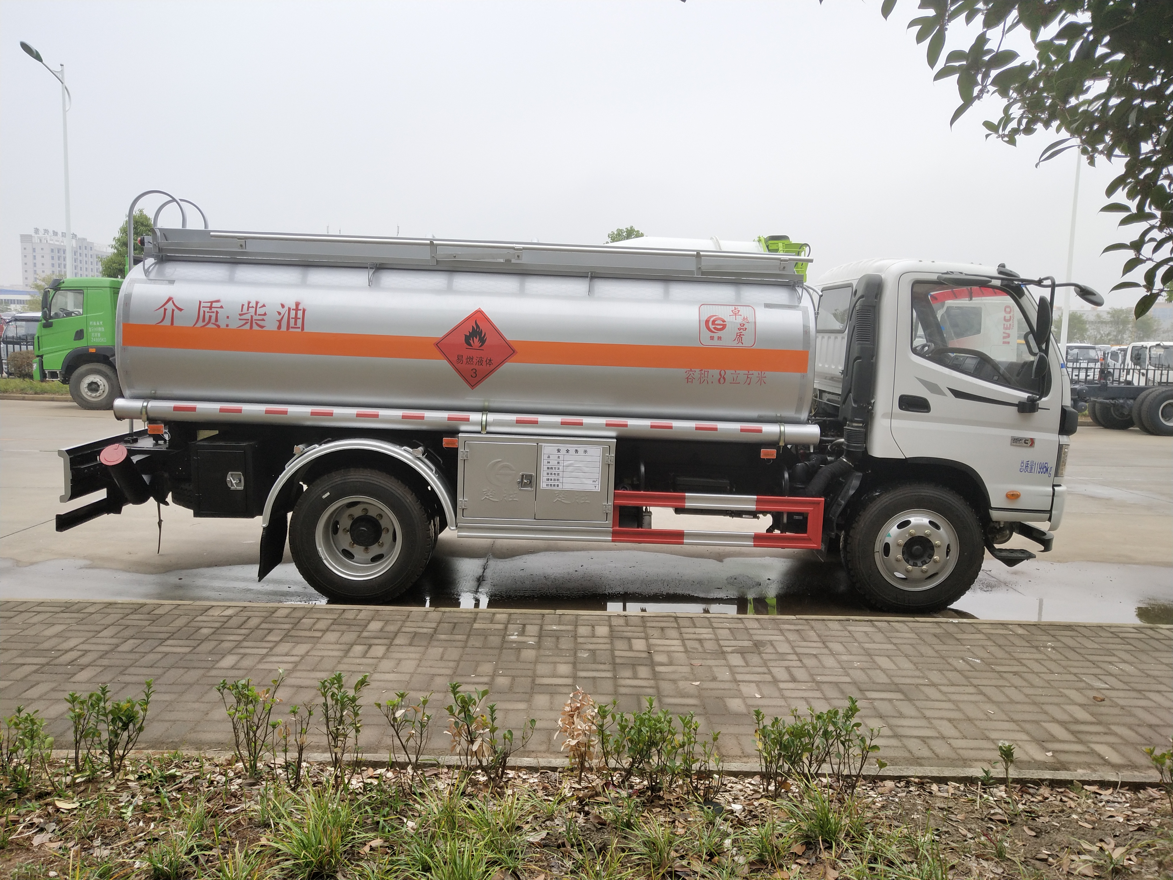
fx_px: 1017
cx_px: 586
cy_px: 440
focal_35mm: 30
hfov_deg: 60.0
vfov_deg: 46.8
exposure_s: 1/272
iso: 125
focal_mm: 3.95
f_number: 1.8
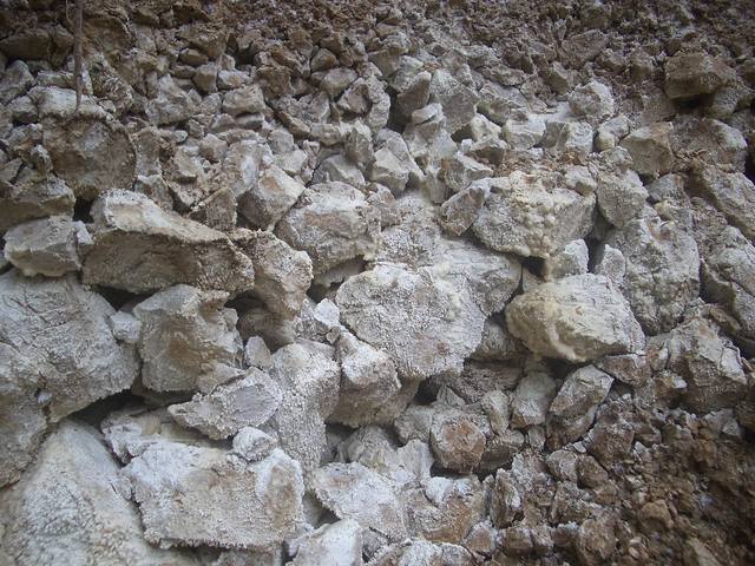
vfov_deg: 40.7
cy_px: 283
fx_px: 763
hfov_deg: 52.6
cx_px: 378
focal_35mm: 35
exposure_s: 1/200
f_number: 2.6
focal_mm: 5.8
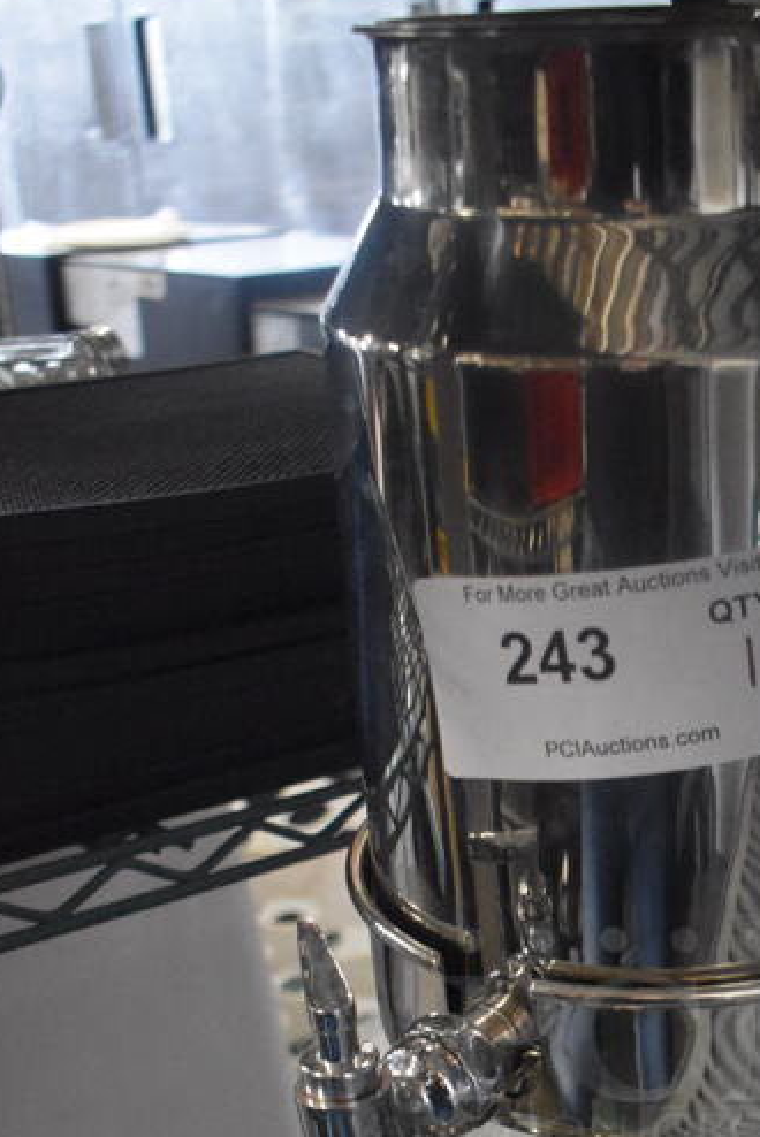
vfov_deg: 31.3
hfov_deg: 22.0
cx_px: 613
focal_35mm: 61
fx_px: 1929
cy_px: 1035
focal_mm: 22
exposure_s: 1/125
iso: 6400
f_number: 3.8
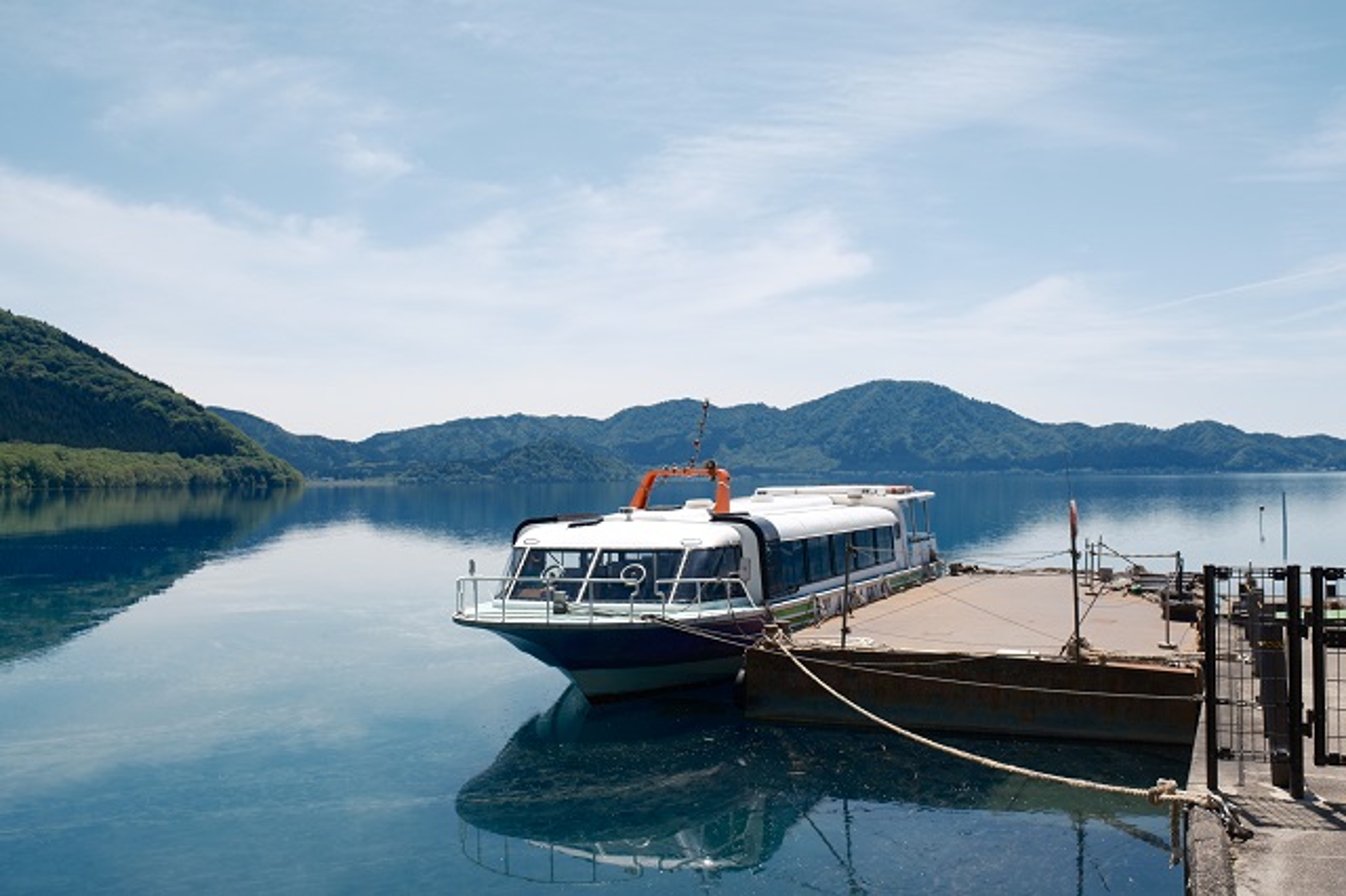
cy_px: 448
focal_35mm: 34
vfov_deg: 38.8
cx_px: 673
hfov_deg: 55.8
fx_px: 1271
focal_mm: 22.7
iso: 125
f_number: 5.6
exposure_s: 1/500
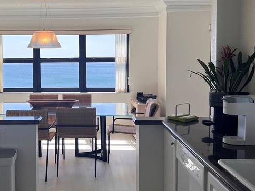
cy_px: 81
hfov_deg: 42.9
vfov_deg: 33.5
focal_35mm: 43
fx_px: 317
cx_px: 74
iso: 50
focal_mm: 5.7
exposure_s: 1/389
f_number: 1.5
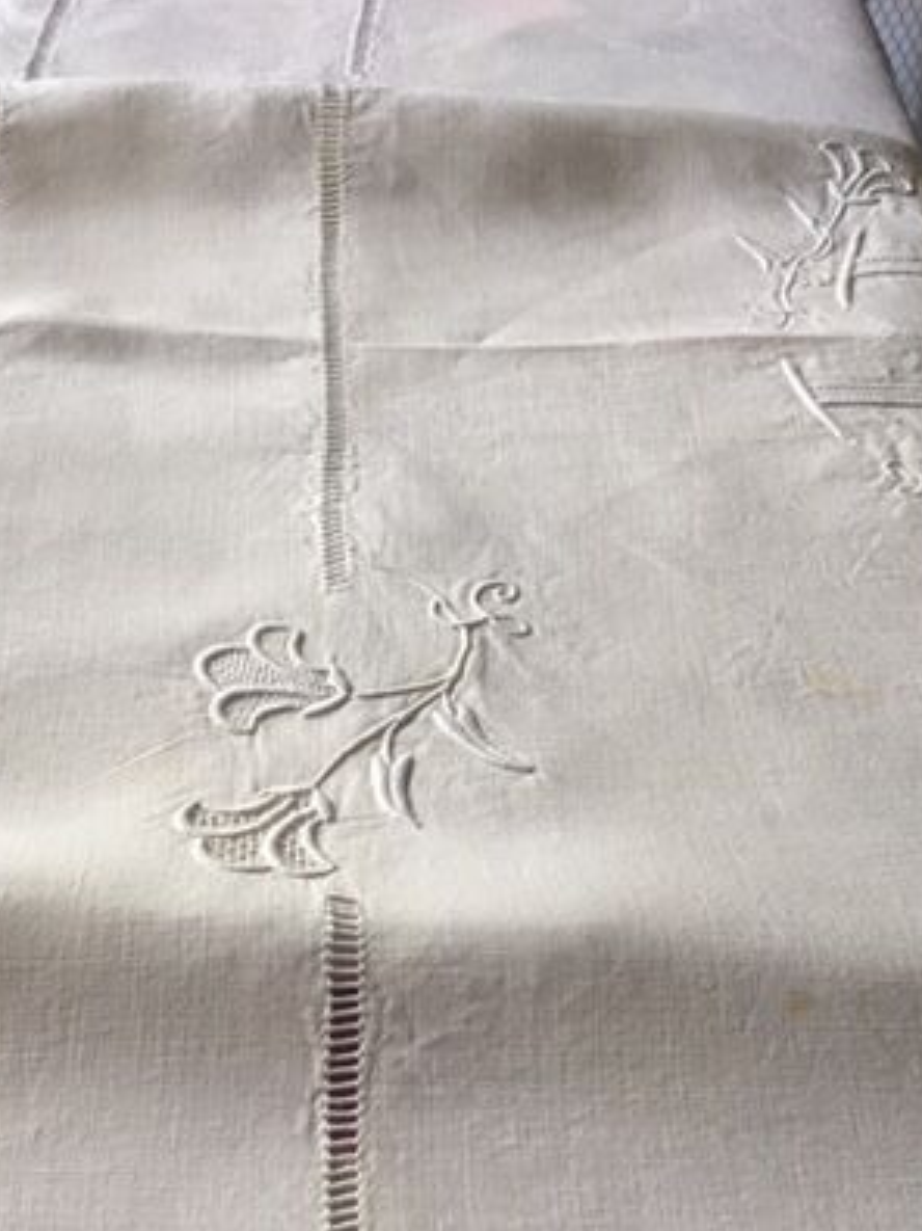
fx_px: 1670
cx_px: 308
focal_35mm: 47
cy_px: 935
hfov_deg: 30.6
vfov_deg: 39.3
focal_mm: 4.15
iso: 40
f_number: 2.2
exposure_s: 1/100
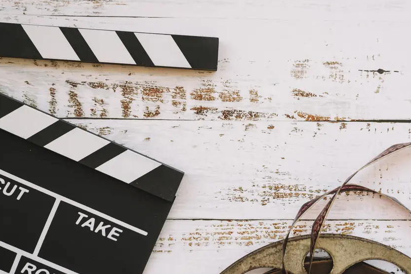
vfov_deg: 21.8
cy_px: 193
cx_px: 260
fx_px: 708
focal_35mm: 62
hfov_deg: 32.2
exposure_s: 1/8
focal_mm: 43
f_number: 8
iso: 100
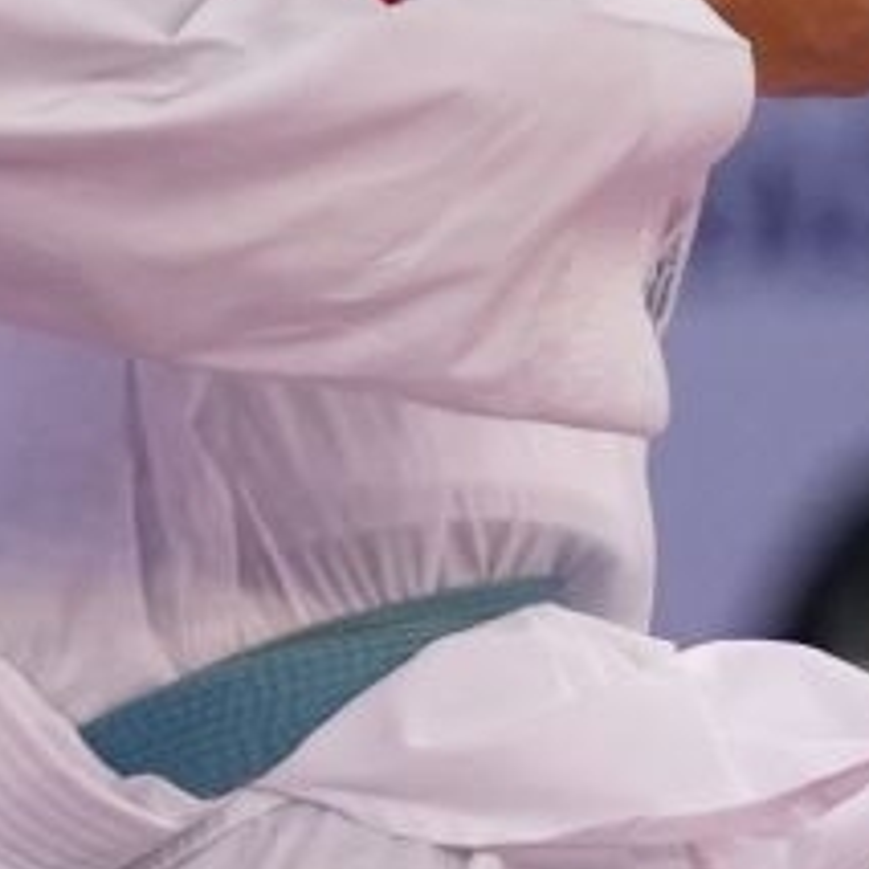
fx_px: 61320
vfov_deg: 0.8
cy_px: 392
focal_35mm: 2159
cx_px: 424
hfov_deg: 0.8
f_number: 2.8
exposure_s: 1/1000
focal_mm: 200
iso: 2000
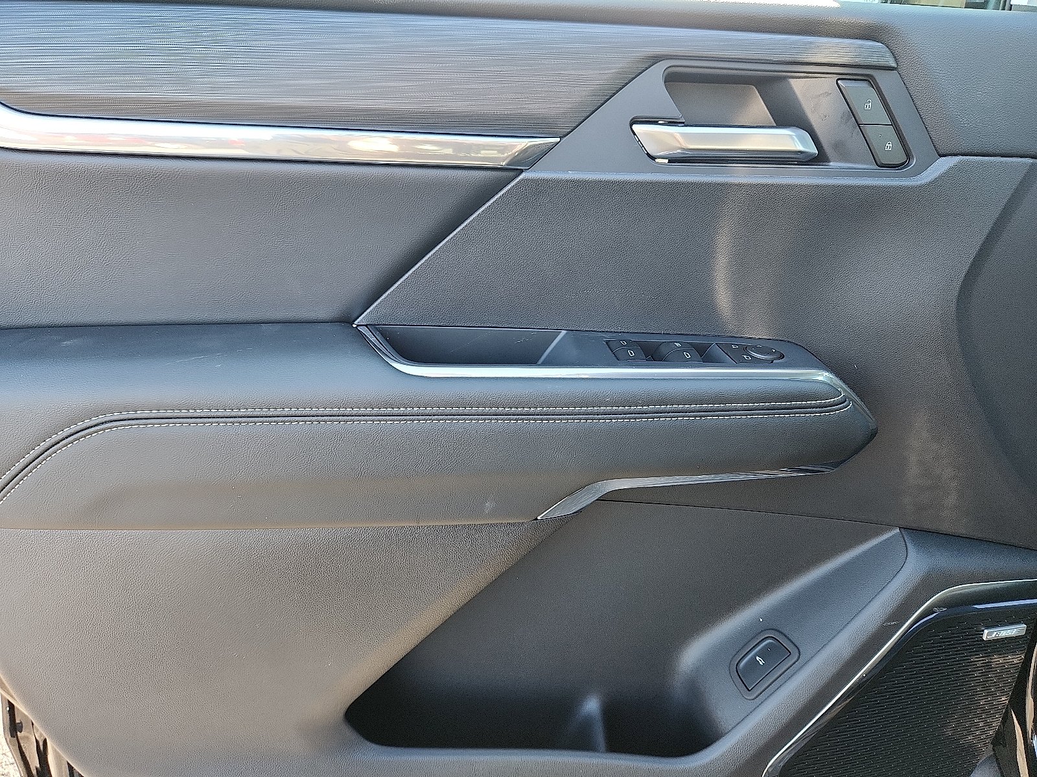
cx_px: 518
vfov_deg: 58.9
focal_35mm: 23
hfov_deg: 73.9
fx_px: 689
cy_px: 388
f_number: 1.8
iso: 107
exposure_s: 1/59.2
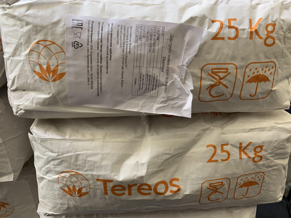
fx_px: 219
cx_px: 146
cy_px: 109
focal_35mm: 26
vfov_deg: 53.1
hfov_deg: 67.3
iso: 160
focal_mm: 4.25
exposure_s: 1/60
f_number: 1.8
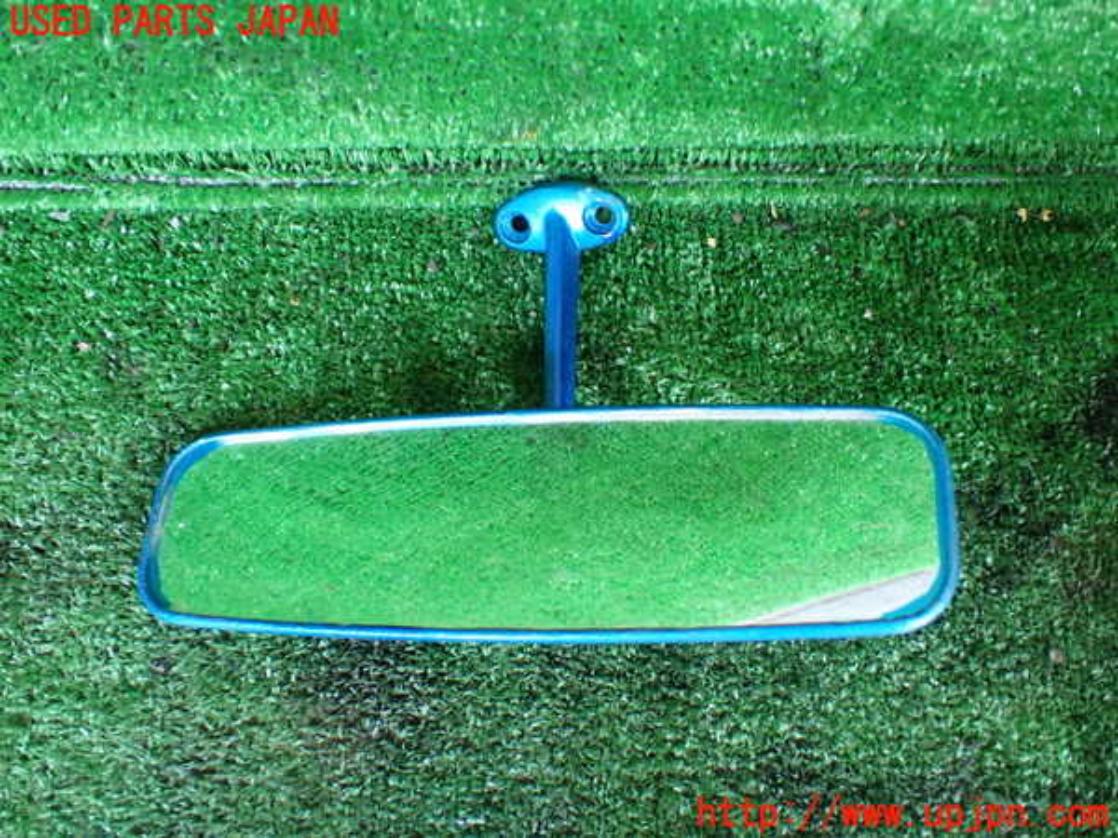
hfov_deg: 60.0
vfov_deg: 46.8
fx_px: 969
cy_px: 419
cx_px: 559
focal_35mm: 30
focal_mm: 5.4
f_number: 2.3
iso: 640
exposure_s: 1/125
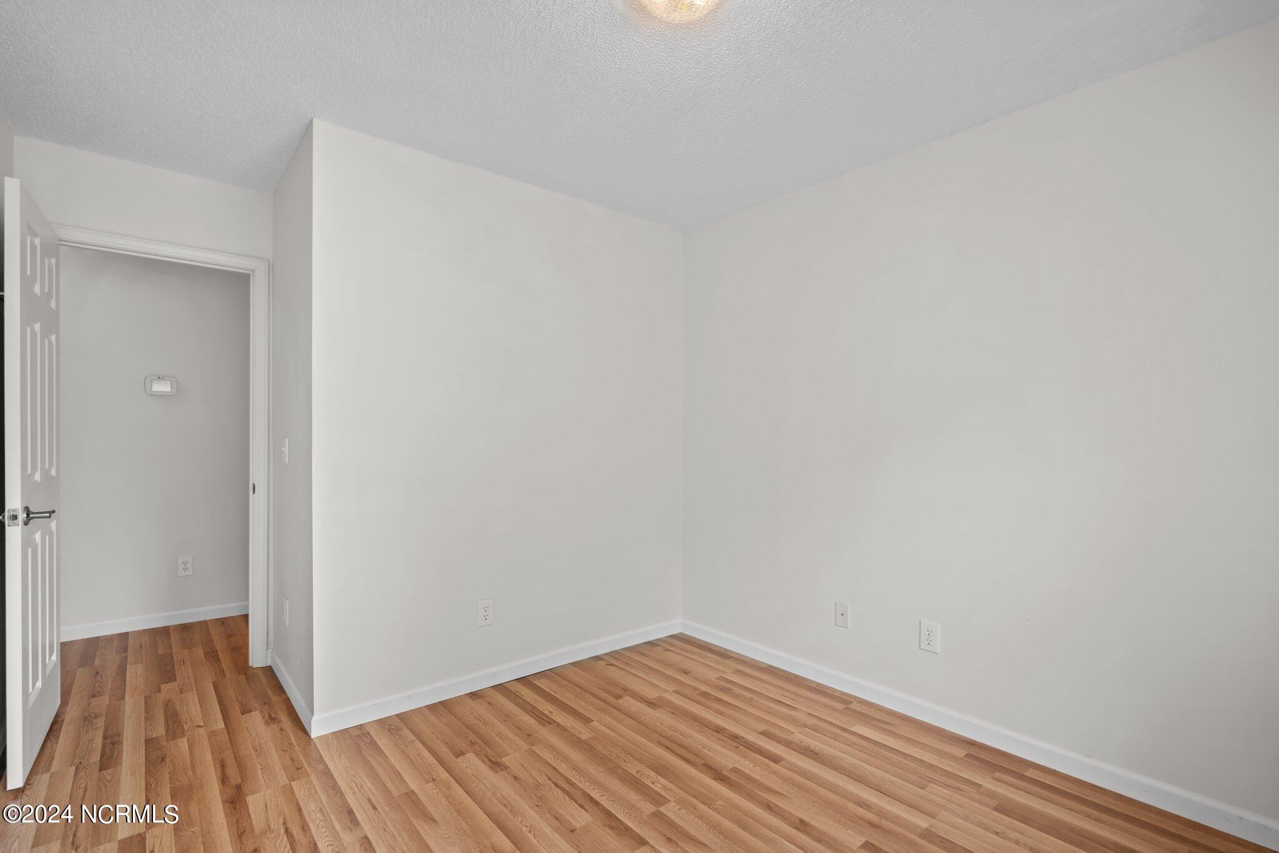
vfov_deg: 73.7
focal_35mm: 16
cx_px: 640
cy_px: 426
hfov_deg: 96.7
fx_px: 568
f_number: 4
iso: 320
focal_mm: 16
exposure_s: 1/13
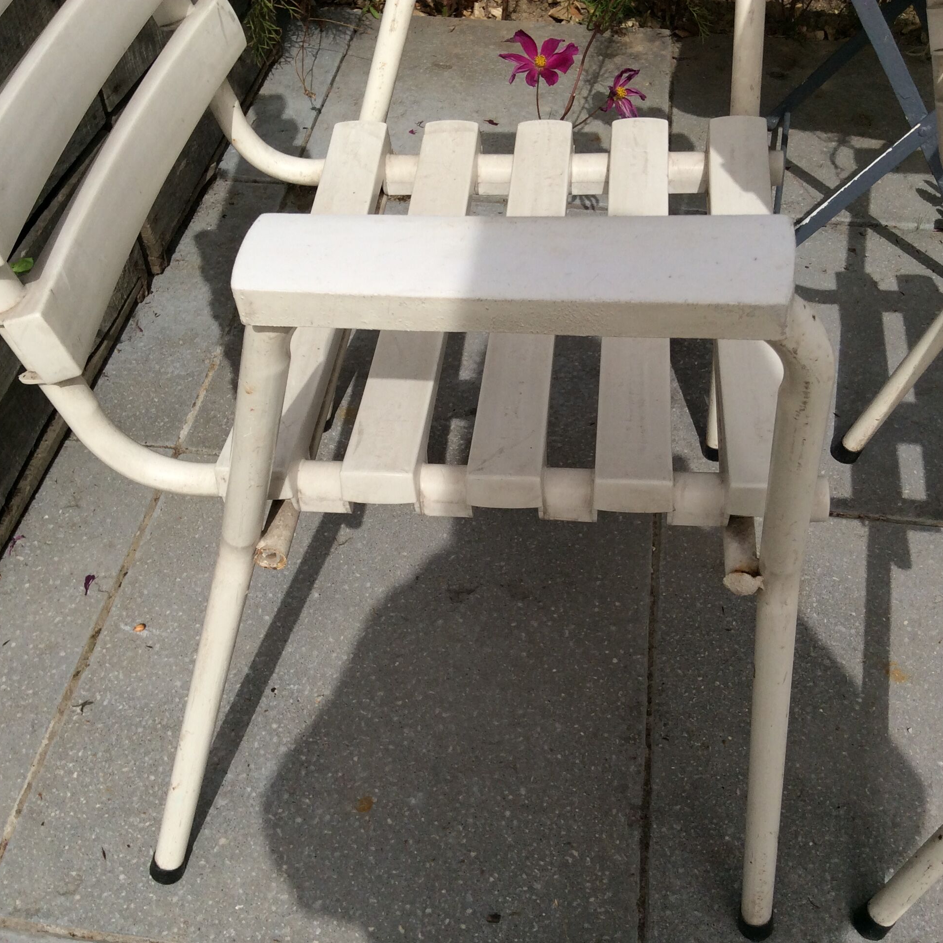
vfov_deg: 43.9
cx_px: 465
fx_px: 1171
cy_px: 472
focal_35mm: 38
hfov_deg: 43.9
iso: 32
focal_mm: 3.3
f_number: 2.4
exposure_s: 1/2865
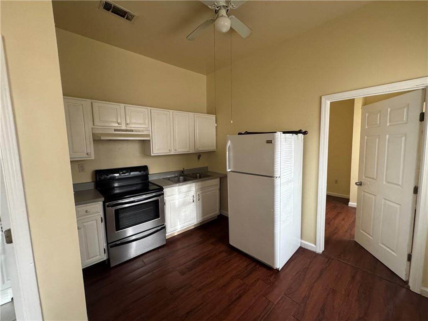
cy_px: 160
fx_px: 173
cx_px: 214
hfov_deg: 102.1
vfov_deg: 85.7
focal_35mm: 14
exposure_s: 1/65
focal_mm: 2.22
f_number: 2.2
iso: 320
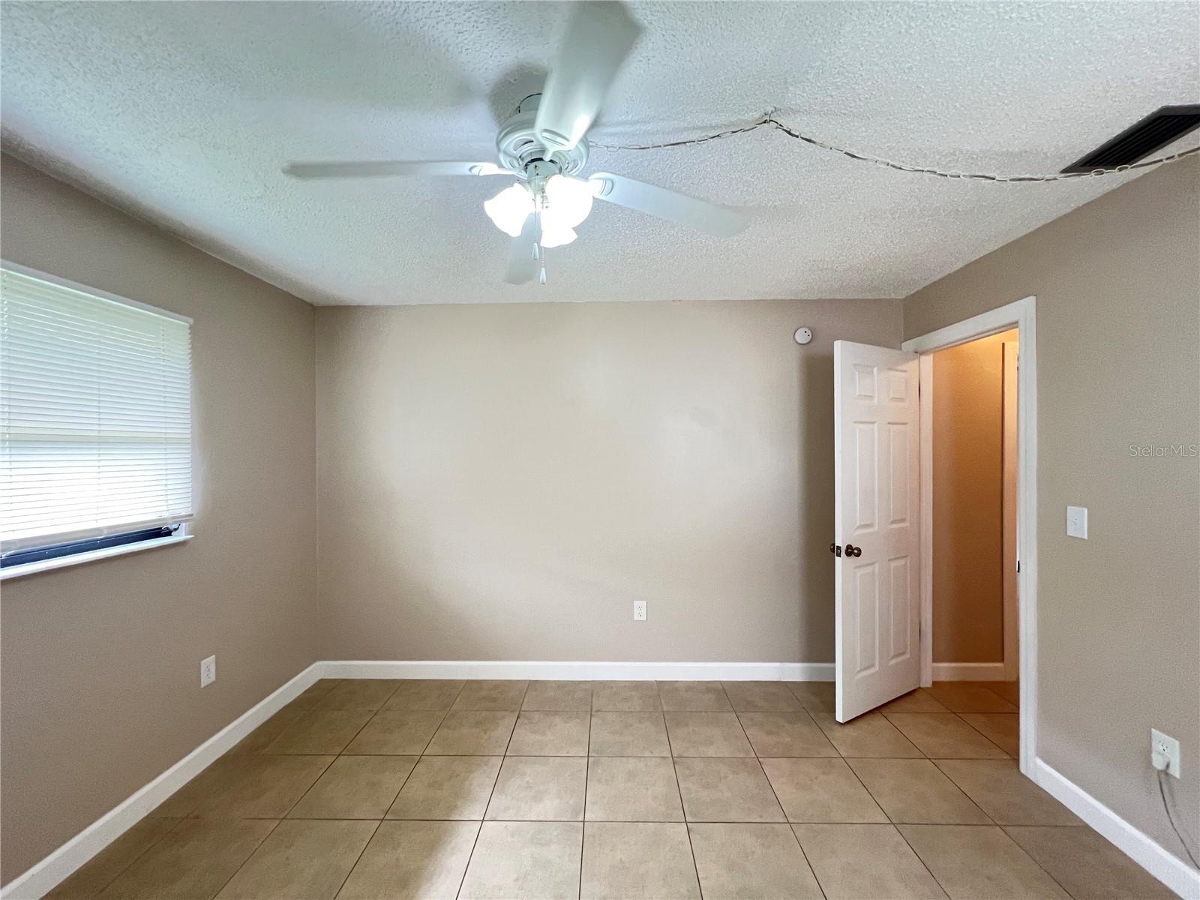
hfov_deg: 106.2
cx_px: 600
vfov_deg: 89.9
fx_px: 451
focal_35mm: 13
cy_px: 450
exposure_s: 1/60
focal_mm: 1.57
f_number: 1.8
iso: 200
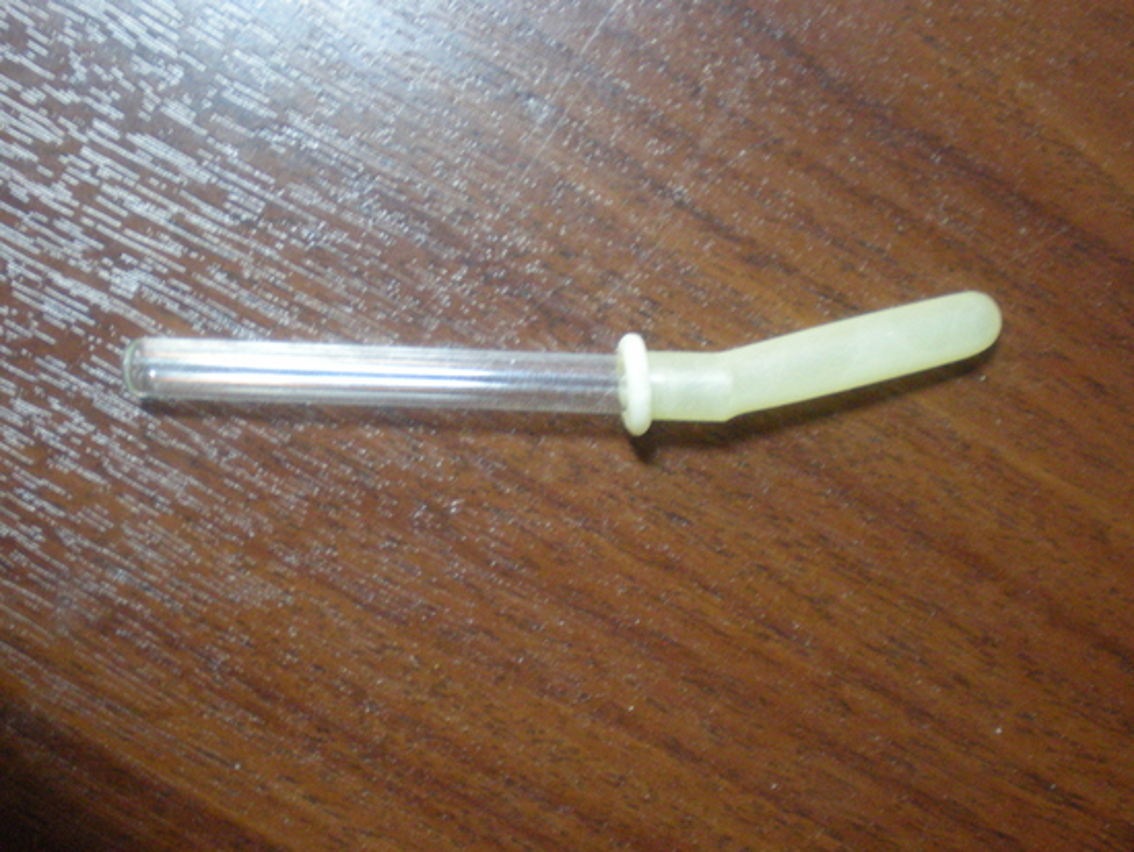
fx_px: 1442
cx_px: 567
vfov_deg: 32.9
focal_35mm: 44
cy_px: 426
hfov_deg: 42.9
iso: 400
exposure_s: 1/9.3
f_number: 3.5
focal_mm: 7.4
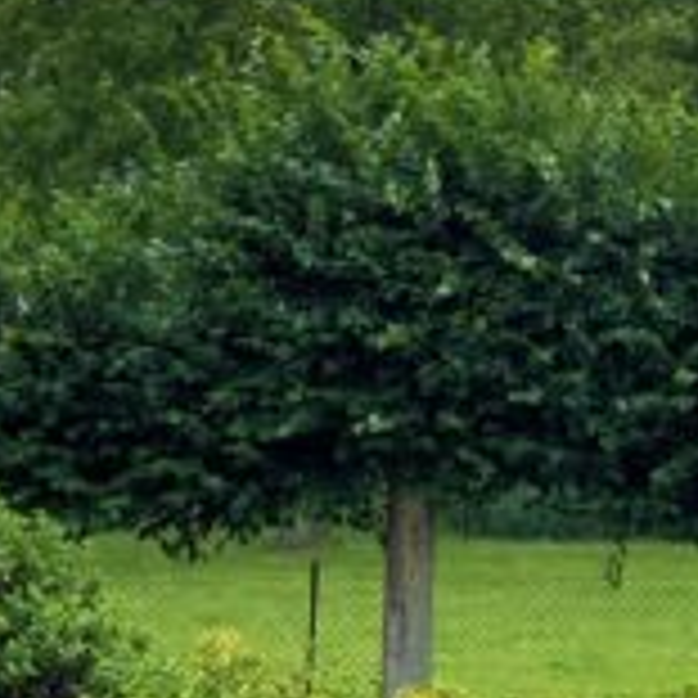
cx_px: 734
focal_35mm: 104
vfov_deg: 16.6
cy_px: 106
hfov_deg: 16.3
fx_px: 2373
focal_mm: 4.2
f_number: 1.6
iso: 32
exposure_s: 1/790
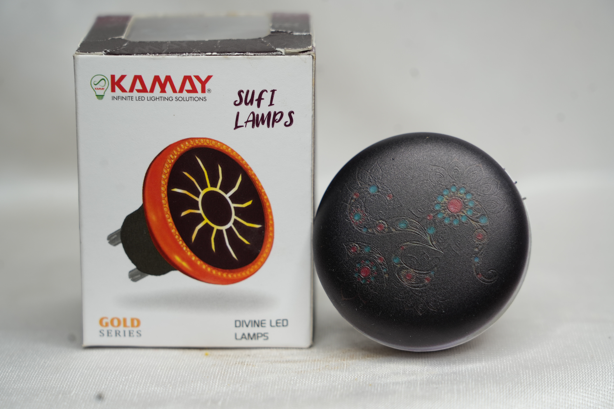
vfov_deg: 13.2
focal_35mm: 104
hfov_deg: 19.6
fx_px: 1774
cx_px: 307
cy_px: 204
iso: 250
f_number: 5.6
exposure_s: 1/60
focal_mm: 104
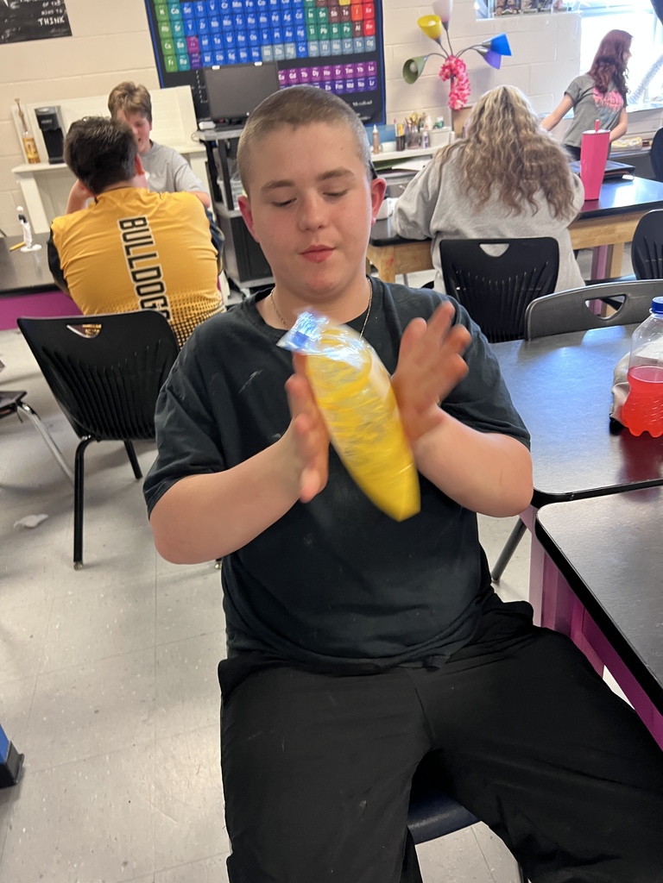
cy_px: 442
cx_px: 332
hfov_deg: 53.1
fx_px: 664
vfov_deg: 67.3
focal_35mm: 26
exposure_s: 1/60
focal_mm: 5.7
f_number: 1.5
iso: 320
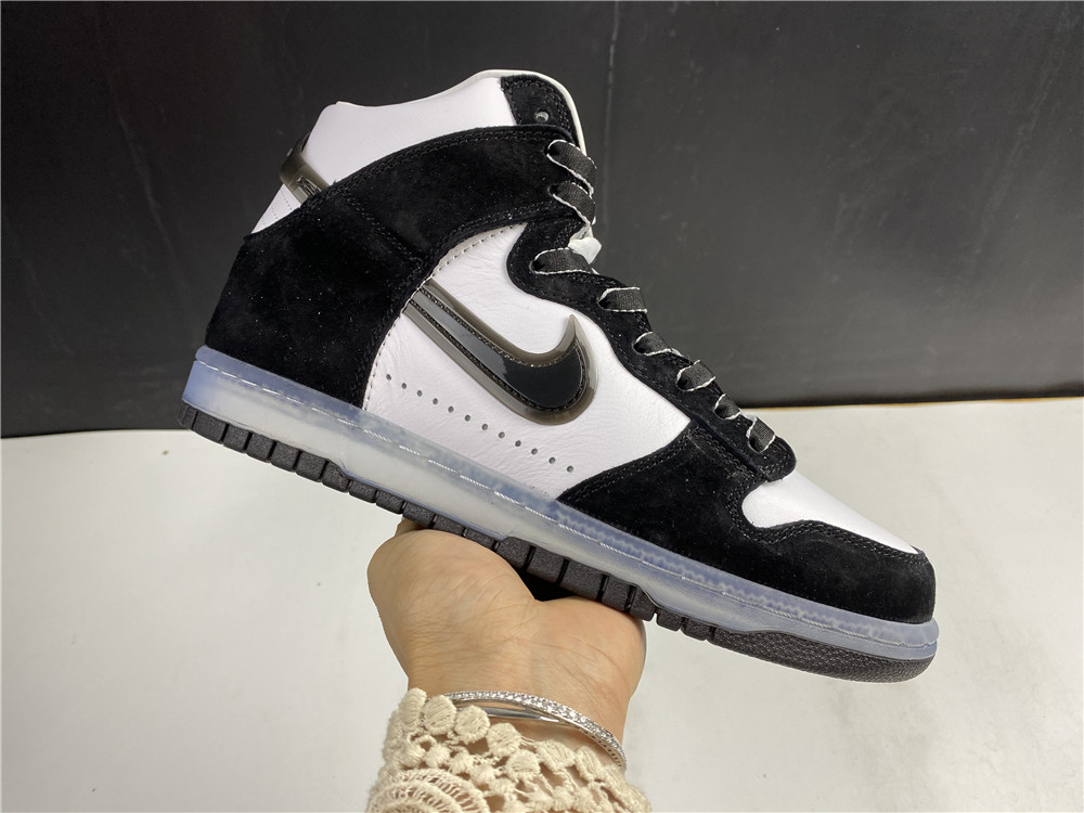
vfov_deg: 53.1
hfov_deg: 67.3
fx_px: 814
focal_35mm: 26
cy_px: 406
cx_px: 542
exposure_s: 1/100
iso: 50
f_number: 1.8
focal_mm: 4.25
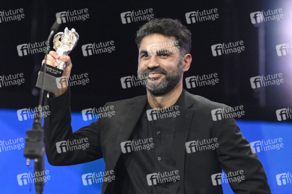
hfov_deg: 7.1
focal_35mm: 290
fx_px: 2350
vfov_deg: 4.7
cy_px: 97
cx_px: 146
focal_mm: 290
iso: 10000
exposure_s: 1/200
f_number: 5.6
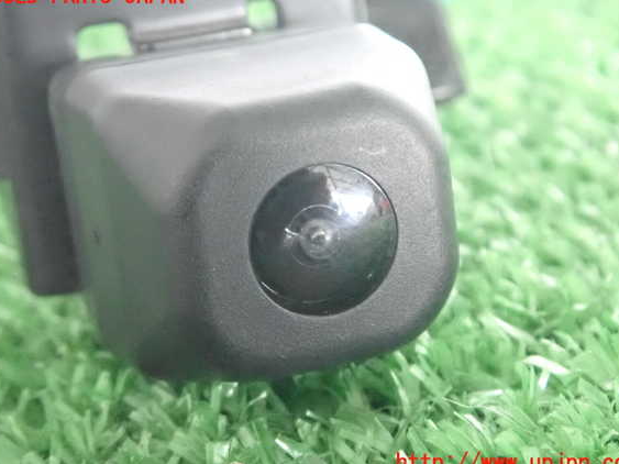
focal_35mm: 32
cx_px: 314
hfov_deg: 56.8
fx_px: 572
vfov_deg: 44.1
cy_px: 230
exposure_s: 1/50
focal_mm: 5.4
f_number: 4.9
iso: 5000
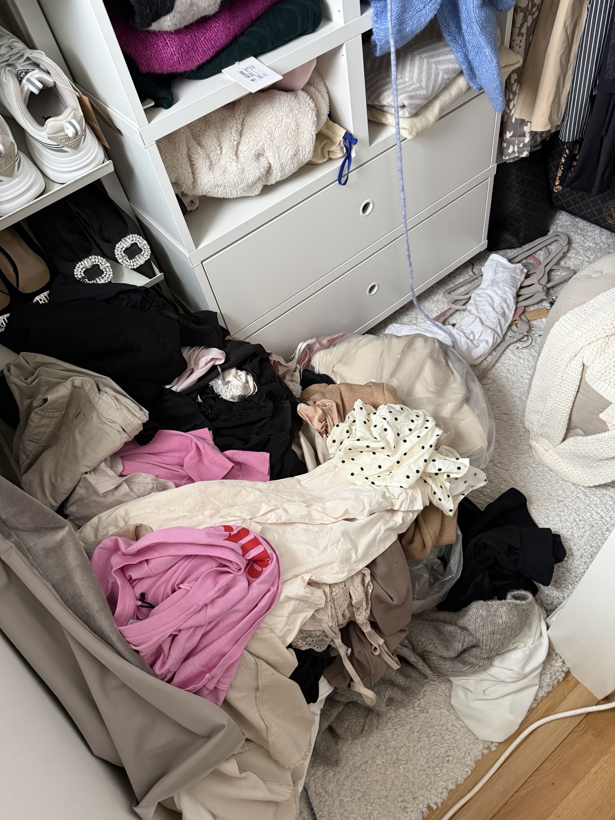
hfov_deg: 56.8
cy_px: 410
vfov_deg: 71.6
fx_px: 569
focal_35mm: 24
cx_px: 308
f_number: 1.78
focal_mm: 6.76
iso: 400
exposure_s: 1/50
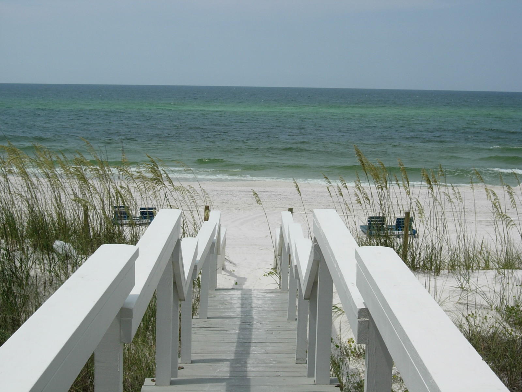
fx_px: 920
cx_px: 261
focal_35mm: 61
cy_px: 196
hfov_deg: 31.7
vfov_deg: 24.0
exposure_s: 1/724
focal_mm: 12.7
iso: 64
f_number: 5.9
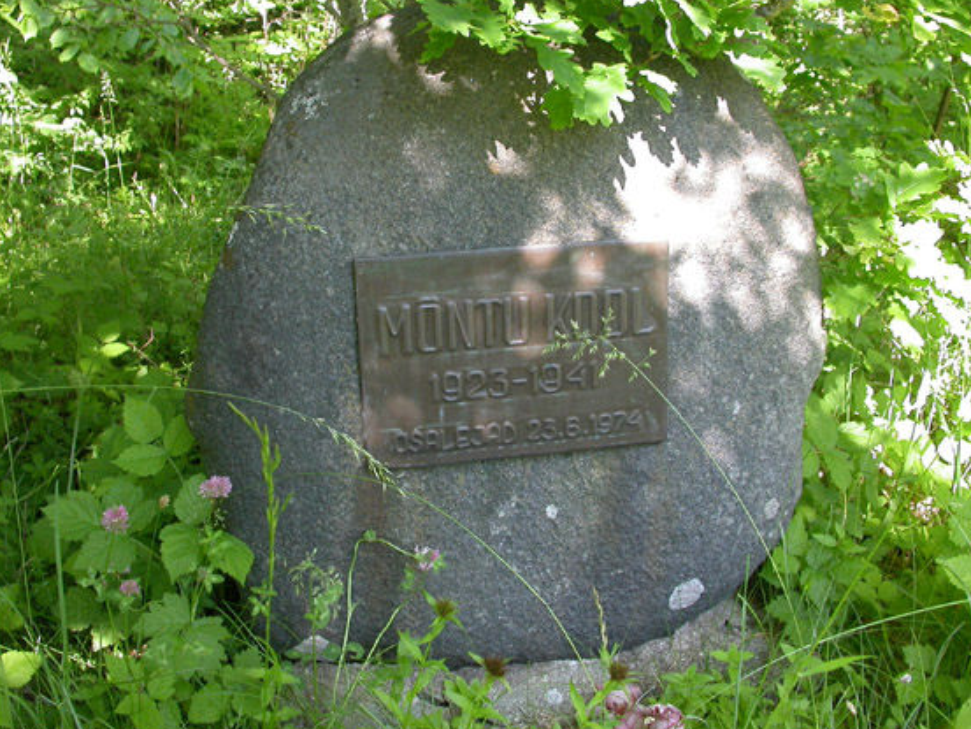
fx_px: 1234
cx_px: 471
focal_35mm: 44
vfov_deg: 32.8
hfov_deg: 42.9
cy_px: 318
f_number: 3.3
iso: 100
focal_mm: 7.85
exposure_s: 1/65.3
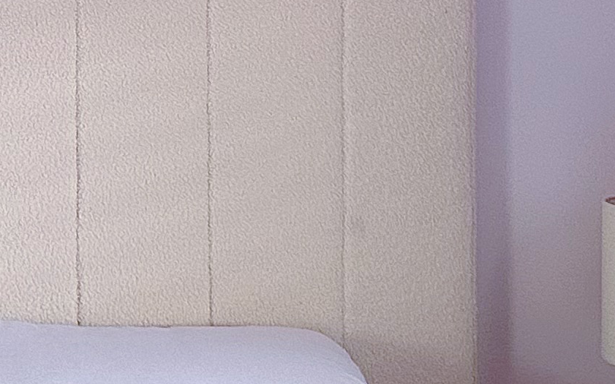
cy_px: -143
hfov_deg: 15.4
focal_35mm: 122
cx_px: -377
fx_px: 2044
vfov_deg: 10.5
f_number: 1.78
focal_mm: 6.86
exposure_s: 1/121
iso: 160
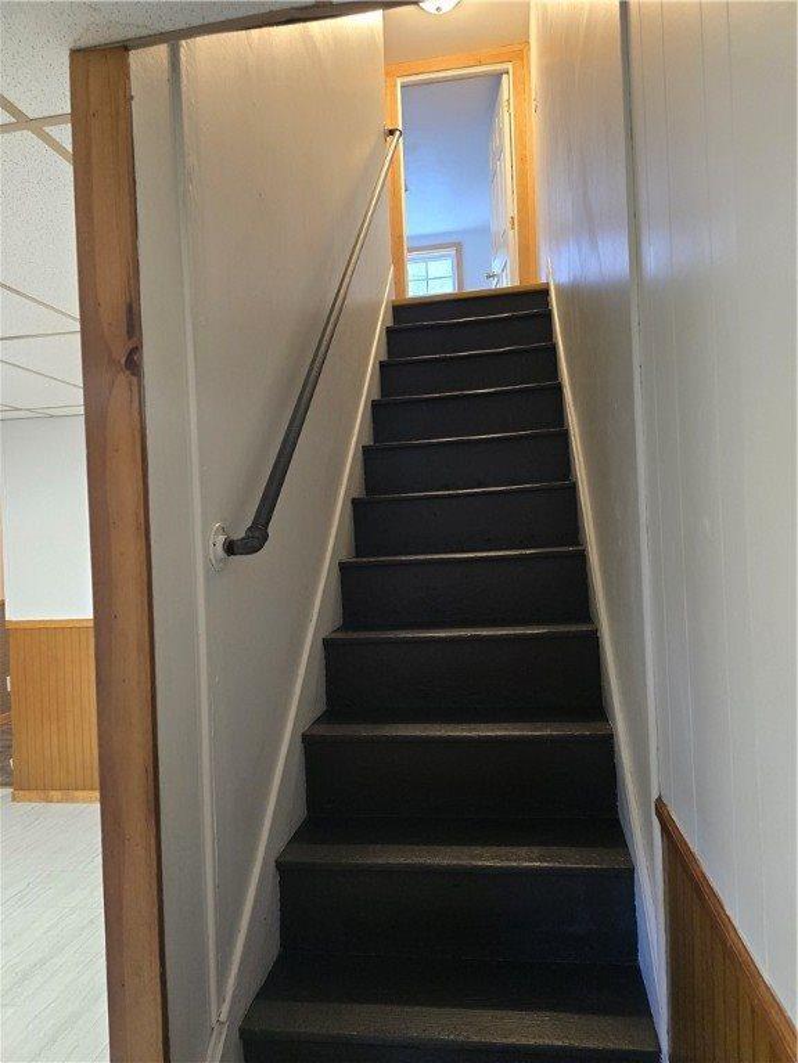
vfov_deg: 73.9
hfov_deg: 58.9
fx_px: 707
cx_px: 399
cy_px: 532
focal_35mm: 23
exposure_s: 1/120
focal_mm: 6.3
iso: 800
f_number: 1.7
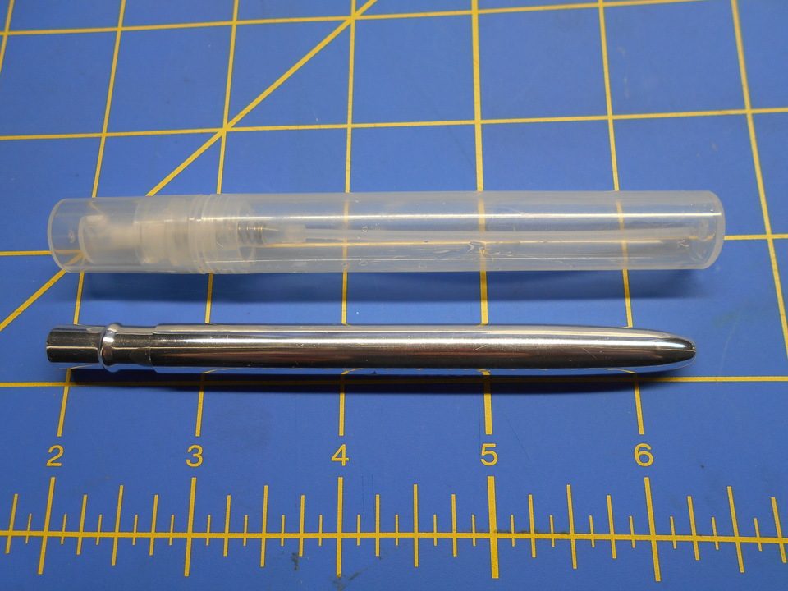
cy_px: 296
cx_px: 394
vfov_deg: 53.1
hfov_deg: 67.3
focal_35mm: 26
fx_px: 592
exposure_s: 1/100
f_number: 3.2
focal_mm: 4.6
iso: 80
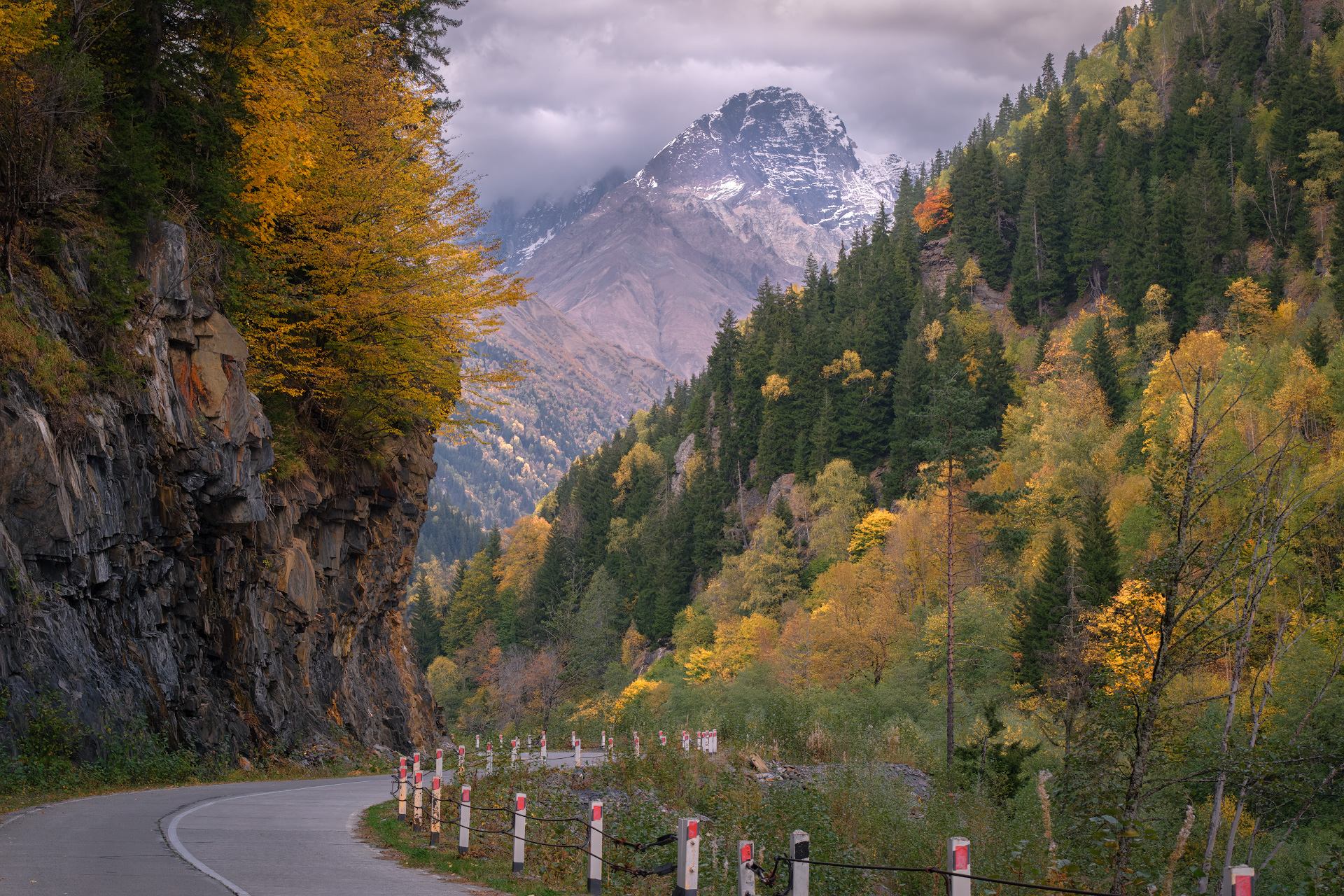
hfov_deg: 27.0
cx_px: 672
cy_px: 448
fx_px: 2800
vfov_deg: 18.2
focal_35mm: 75
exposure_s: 1/45
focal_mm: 50
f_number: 10
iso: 500
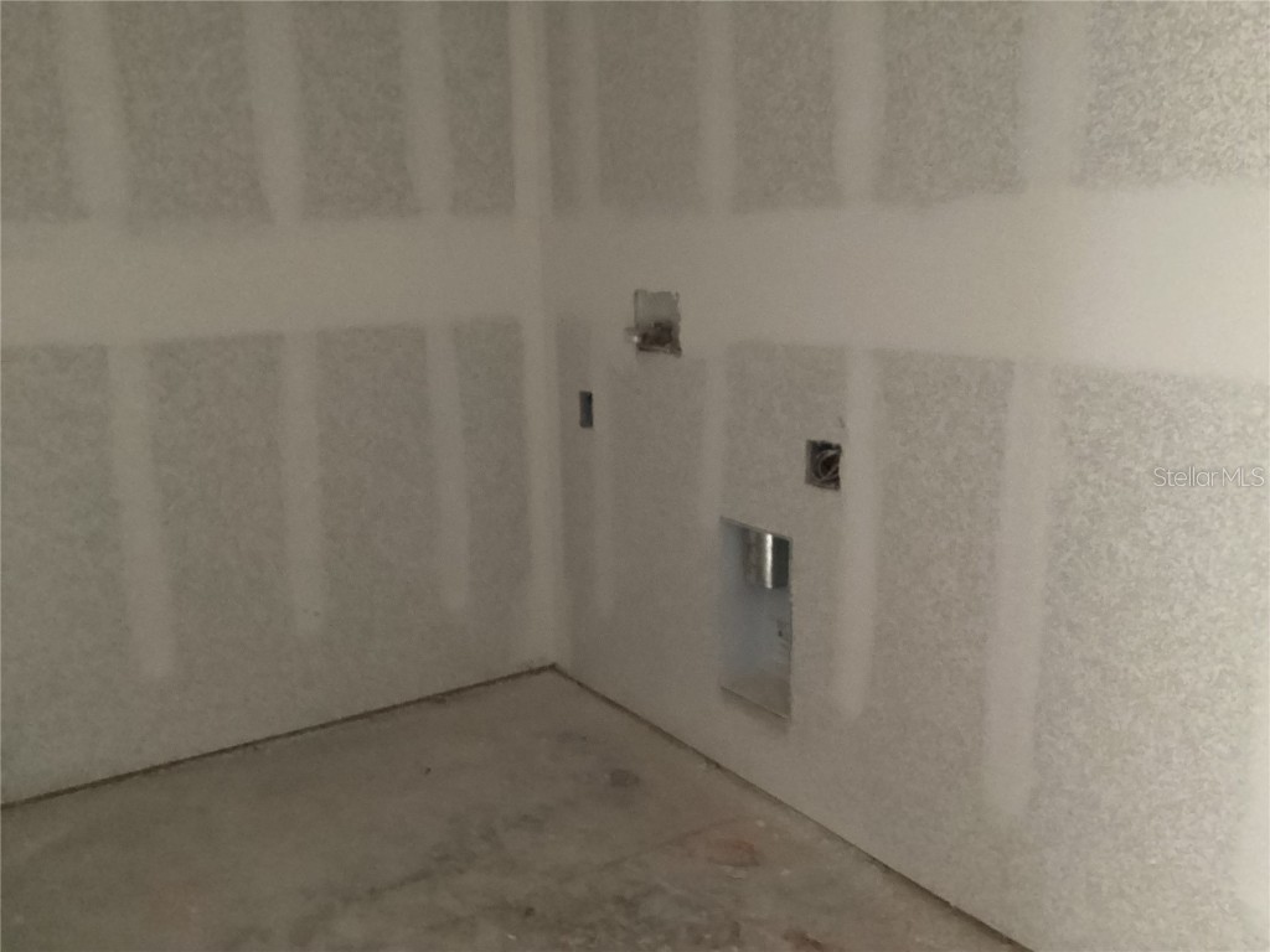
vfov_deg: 45.4
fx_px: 1137
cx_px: 635
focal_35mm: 31
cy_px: 476
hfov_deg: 58.4
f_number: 2.4
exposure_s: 1/20
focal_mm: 3.3
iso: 800
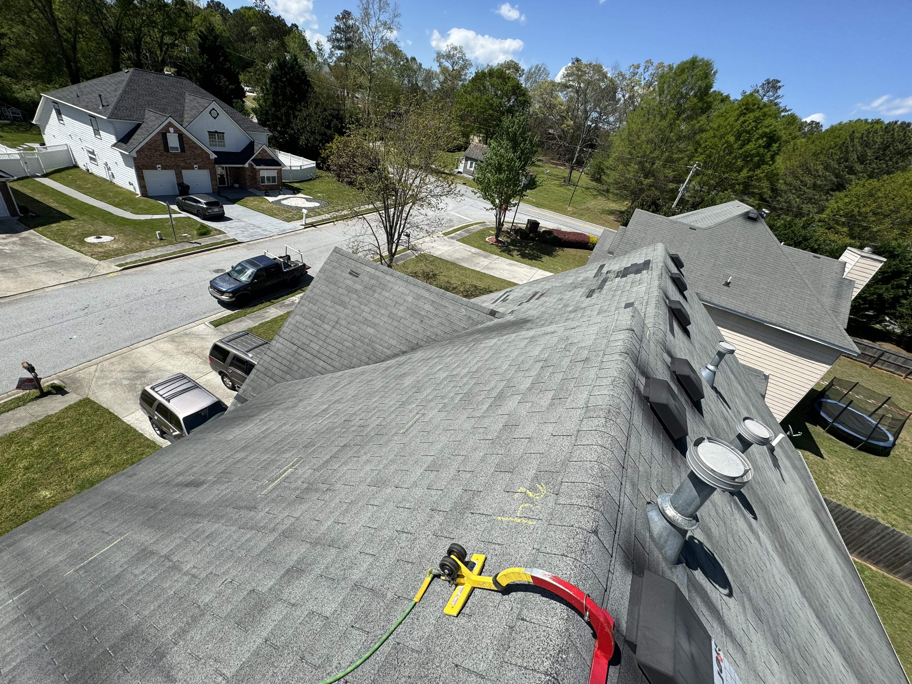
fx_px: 369
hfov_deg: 102.1
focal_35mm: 14
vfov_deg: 85.7
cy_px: 342
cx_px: 456
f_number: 2.2
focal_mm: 2.22
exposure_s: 1/2273
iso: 50
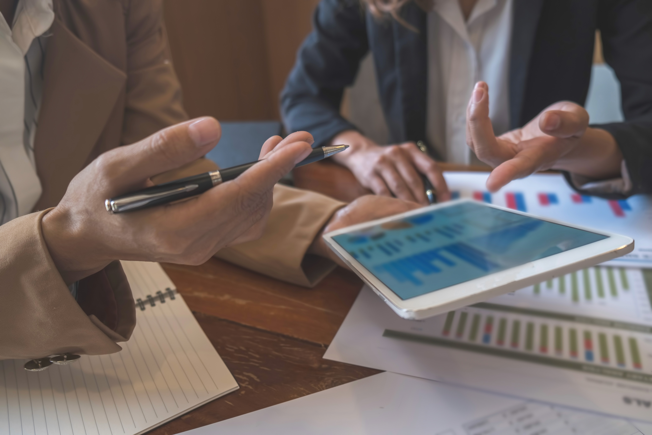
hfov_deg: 67.4
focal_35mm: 27
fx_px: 489
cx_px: 326
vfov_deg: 47.9
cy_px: 218
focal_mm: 18
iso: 250
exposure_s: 1/100
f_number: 2.8
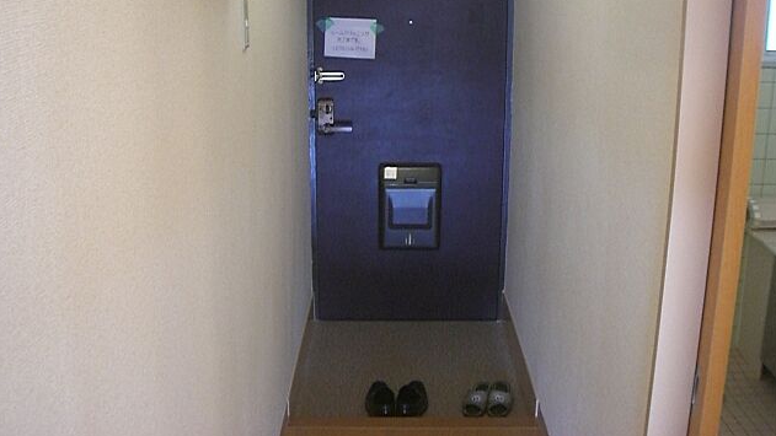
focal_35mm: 42
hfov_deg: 48.4
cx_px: 390
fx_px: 864
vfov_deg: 28.2
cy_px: 149
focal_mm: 6.2
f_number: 2.7
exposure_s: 1/40
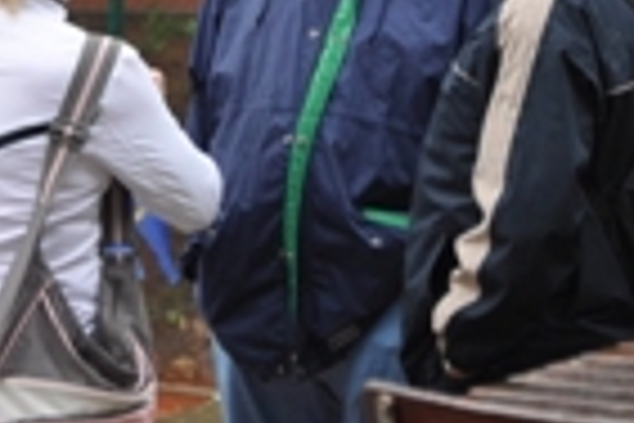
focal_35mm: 500
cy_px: -104
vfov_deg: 2.7
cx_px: 99
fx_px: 8798
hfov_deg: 4.1
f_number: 5.6
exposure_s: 1/125
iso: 220
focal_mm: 105
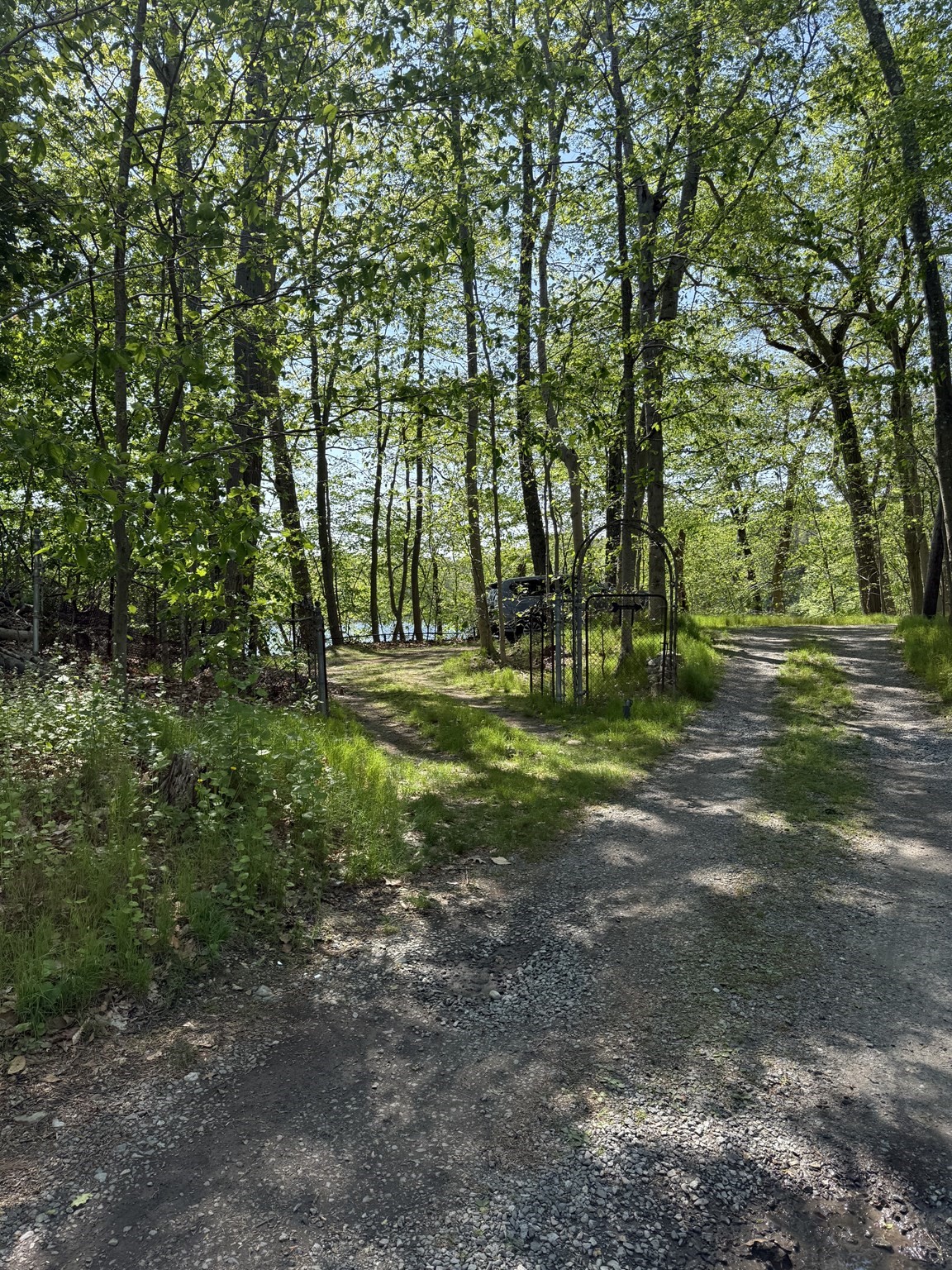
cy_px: 635
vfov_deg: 71.6
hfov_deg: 56.8
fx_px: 880
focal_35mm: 24
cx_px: 476
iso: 100
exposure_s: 1/1314
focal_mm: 6.76
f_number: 1.78
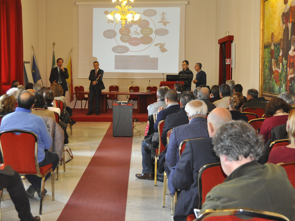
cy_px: 103
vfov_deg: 29.1
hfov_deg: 38.0
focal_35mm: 50
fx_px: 426
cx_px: 116
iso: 800
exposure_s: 1/60
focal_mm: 28
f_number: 4
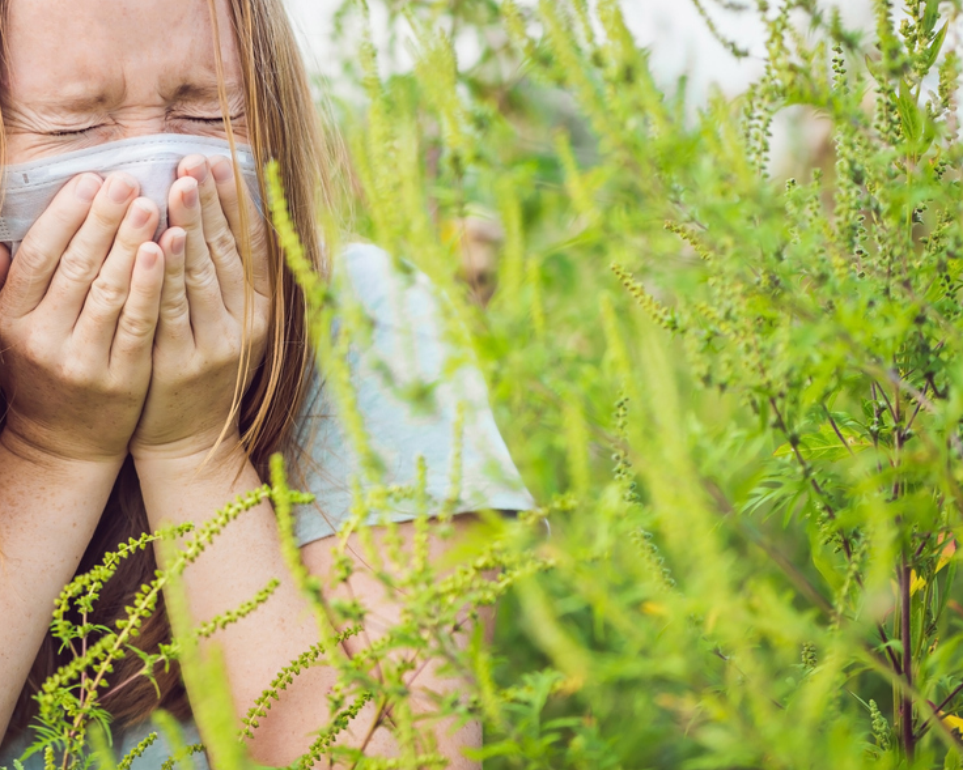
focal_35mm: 168
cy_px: 241
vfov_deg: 9.2
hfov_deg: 11.5
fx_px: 4789
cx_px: 285
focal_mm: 105
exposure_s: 1/250
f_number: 4
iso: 80
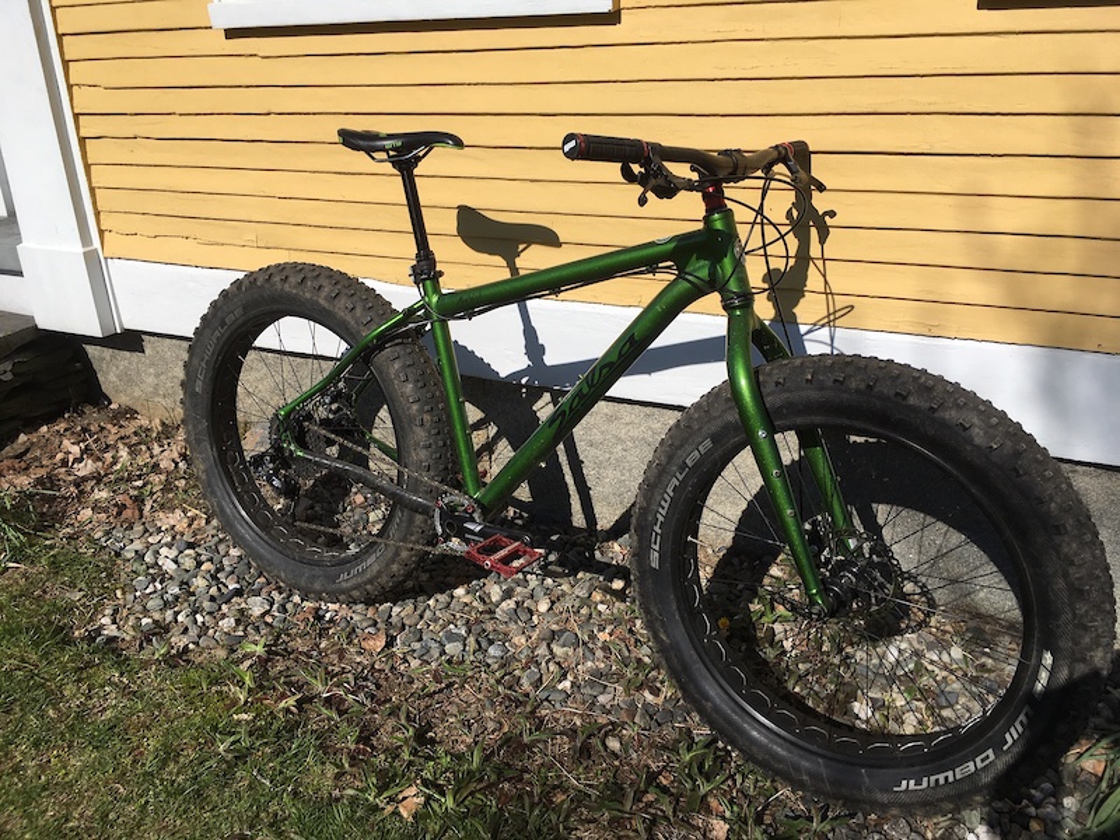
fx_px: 938
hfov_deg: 61.7
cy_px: 420
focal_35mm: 29
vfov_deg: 48.2
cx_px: 560
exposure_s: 1/2404
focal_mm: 4.15
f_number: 2.2
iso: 25
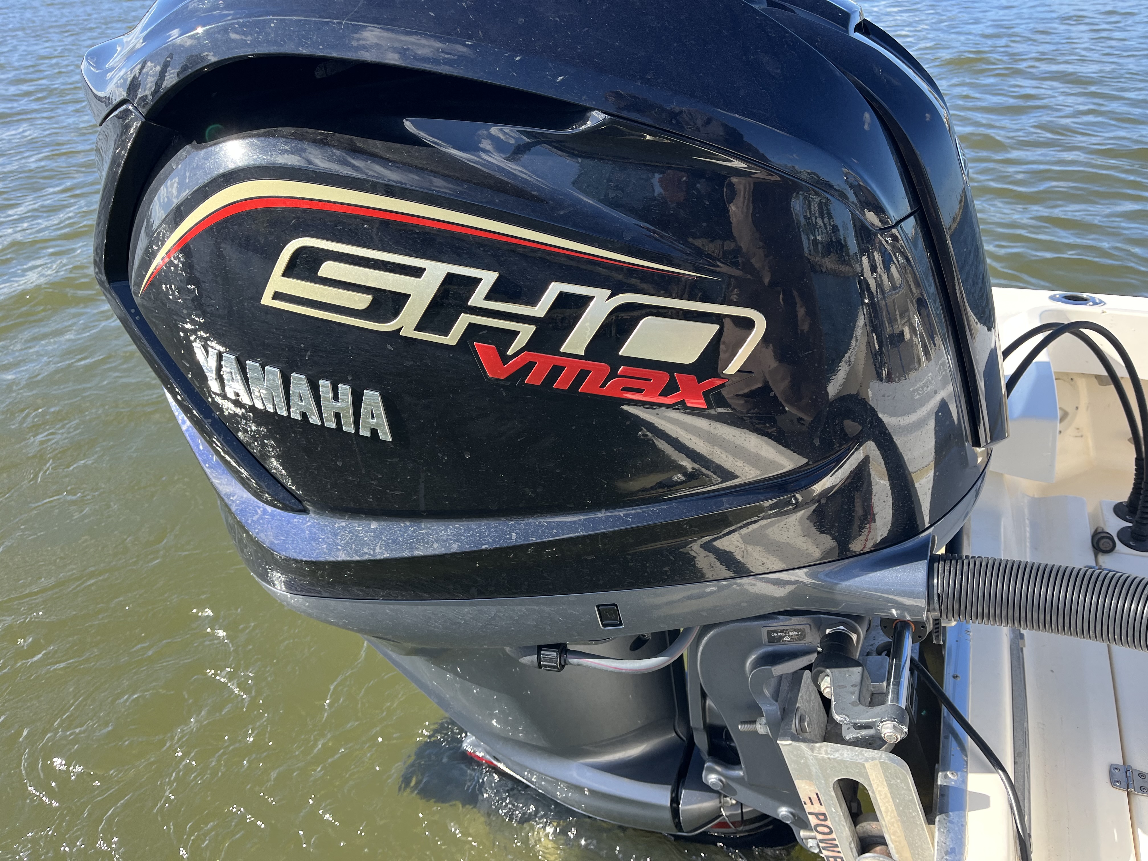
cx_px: 574
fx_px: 862
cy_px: 430
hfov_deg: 67.3
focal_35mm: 26
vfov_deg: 53.1
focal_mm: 5.1
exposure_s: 1/840
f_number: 1.6
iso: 50
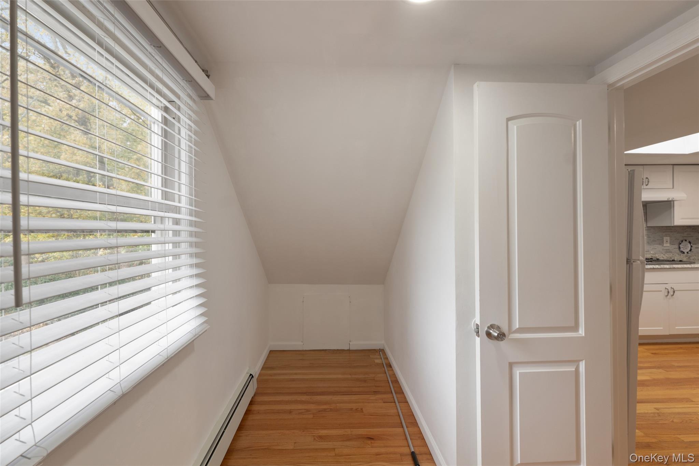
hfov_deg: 104.3
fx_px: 272
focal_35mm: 14
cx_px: 350
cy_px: 233
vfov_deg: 81.2
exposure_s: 1/60
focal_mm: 14
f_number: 8
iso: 800
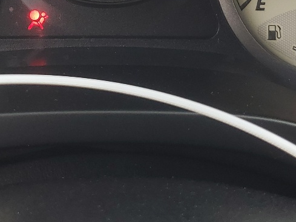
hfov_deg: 23.0
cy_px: -120
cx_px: 116
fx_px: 727
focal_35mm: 85
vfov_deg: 15.8
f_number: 1.5
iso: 50
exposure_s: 1/125
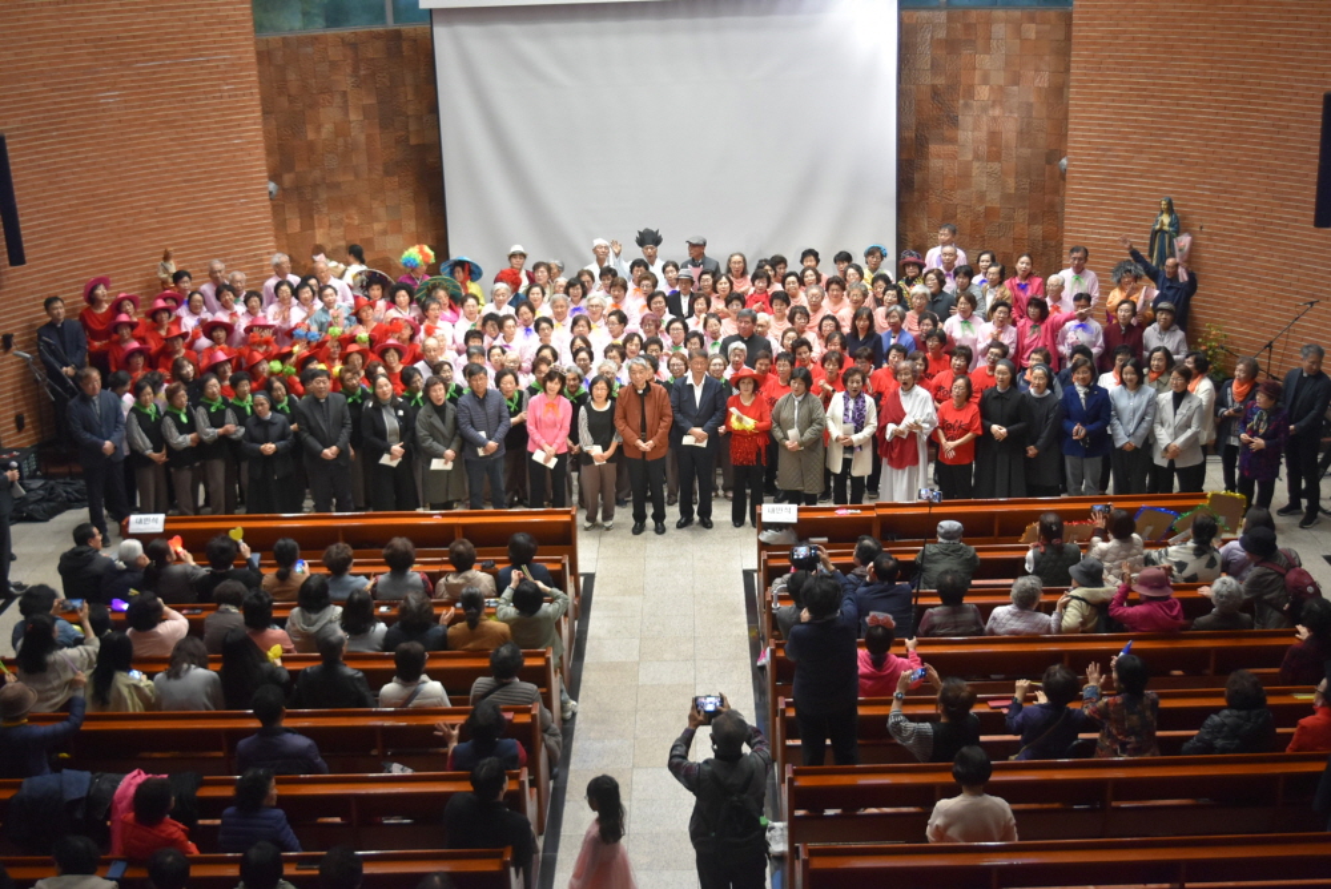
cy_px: 444
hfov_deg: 46.4
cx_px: 666
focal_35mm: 42
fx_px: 1554
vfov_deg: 31.9
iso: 1400
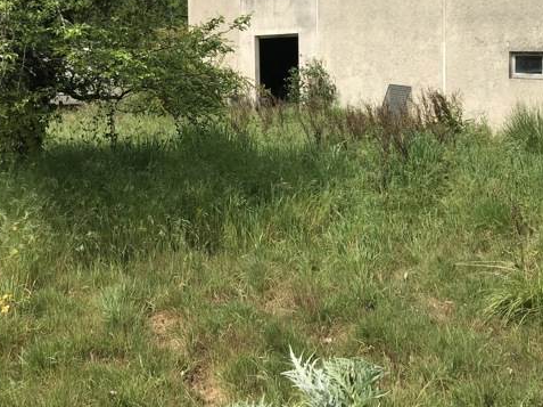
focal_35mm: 47
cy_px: 111
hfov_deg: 40.0
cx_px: 183
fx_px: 737
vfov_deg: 30.4
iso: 20
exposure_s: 1/2591
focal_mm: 3.99
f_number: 1.8
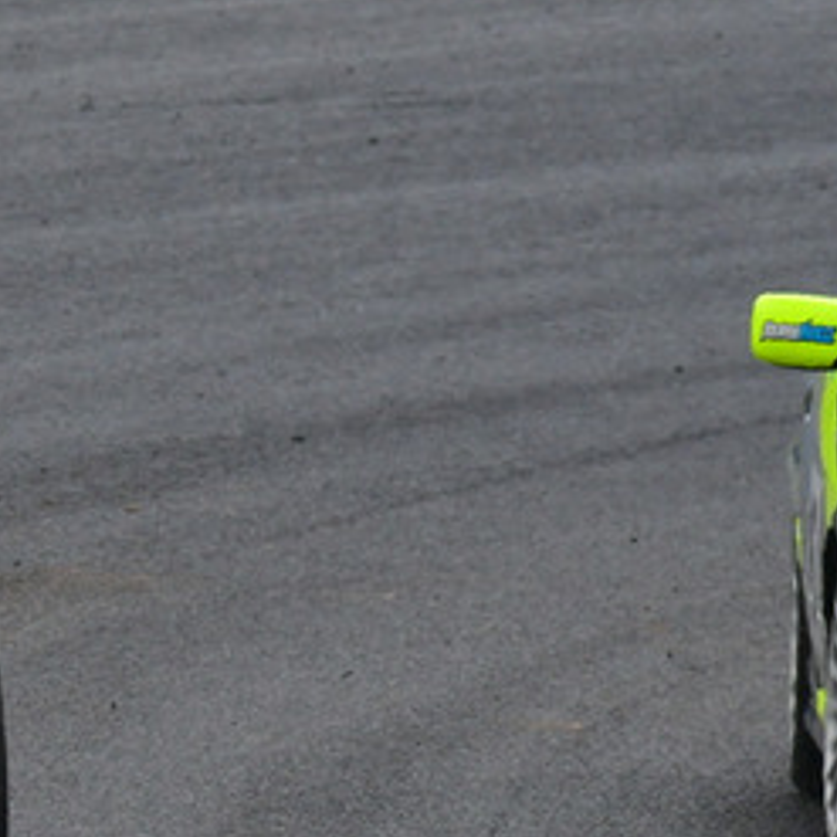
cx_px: -447
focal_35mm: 1655
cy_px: 474
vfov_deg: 1.1
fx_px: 45274
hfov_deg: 1.1
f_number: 11
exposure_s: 1/640
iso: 1000
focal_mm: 400
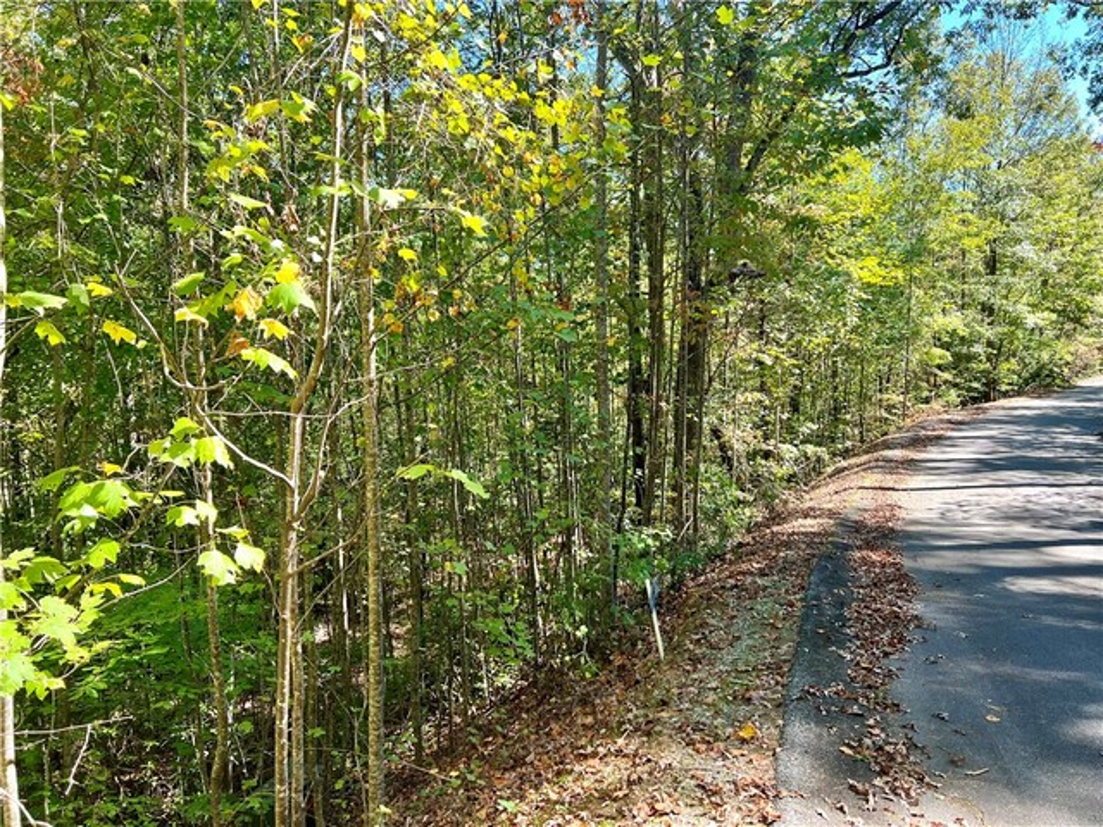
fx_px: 828
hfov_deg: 67.3
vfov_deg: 53.1
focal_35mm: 26
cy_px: 414
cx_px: 552
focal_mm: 5.7
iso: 50
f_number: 1.5
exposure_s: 1/376
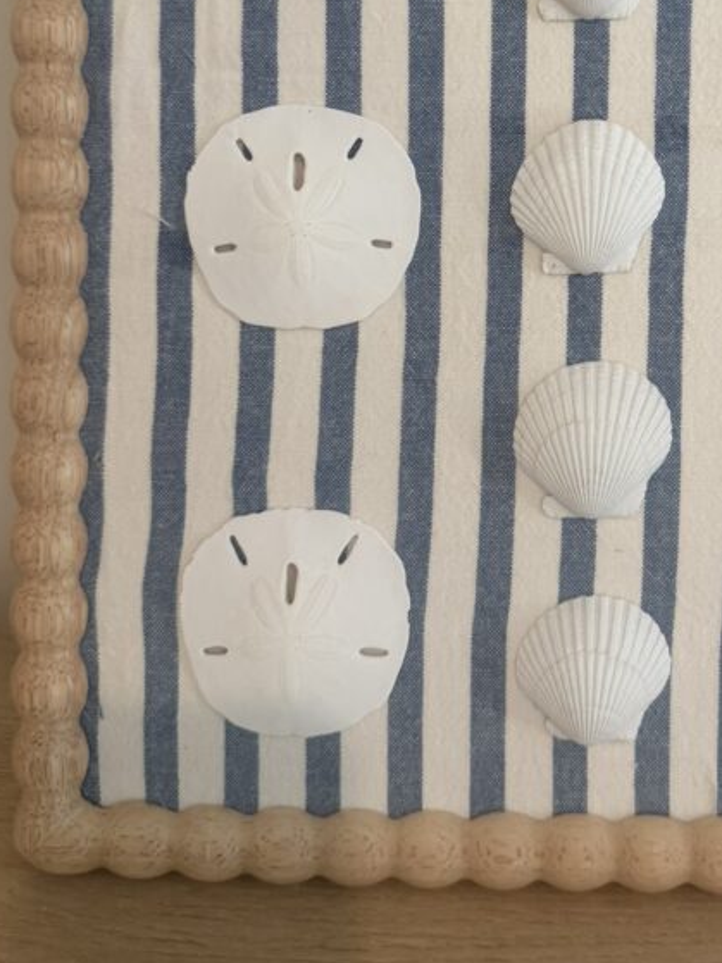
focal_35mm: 44
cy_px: 248
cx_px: 584
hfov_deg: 31.9
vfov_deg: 41.8
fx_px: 1224
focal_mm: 6.76
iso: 250
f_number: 1.78
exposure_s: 1/60
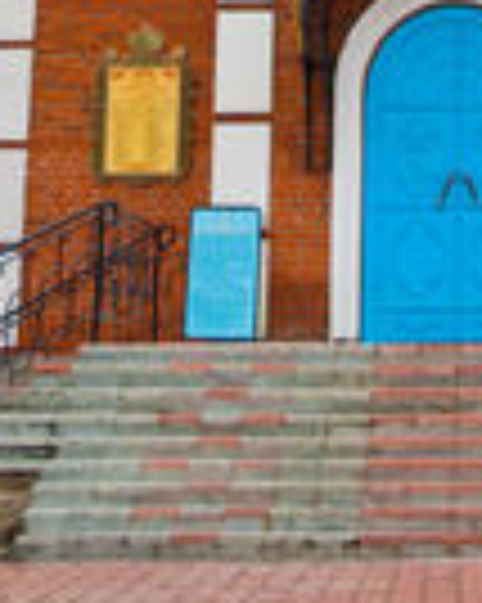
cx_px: 453
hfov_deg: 10.4
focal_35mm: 147
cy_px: -634
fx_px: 2624
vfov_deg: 11.7
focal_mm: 24
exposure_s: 1/125
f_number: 5.6
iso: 100
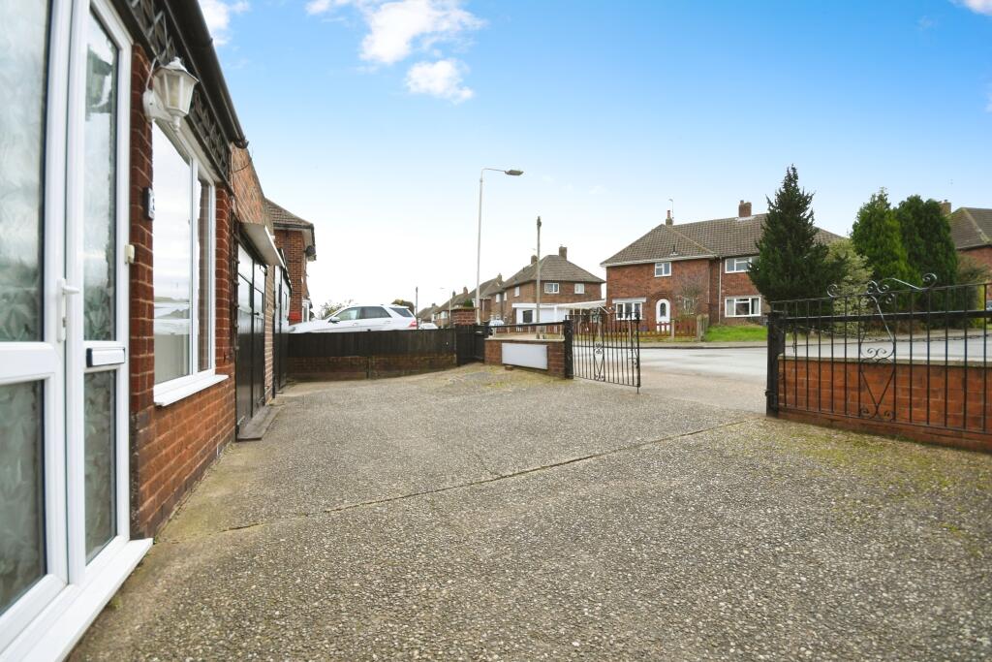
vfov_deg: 77.3
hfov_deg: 100.4
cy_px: 331
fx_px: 413
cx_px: 496
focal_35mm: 15
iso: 400
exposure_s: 1/125
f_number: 8
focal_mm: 10
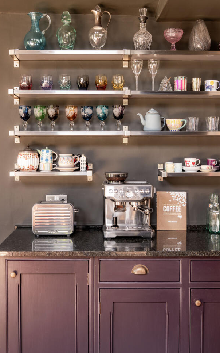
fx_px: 393
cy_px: 167
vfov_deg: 48.2
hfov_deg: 31.2
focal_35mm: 41
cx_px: 102
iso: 250
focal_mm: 38
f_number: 7.1
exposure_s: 1/13
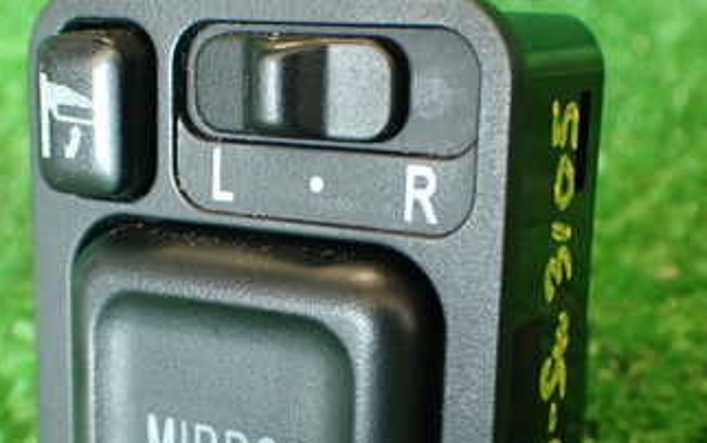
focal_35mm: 71
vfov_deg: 18.3
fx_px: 1369
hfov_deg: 28.9
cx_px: 294
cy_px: 336
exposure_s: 1/40
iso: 250
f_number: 2.5
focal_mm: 6.37
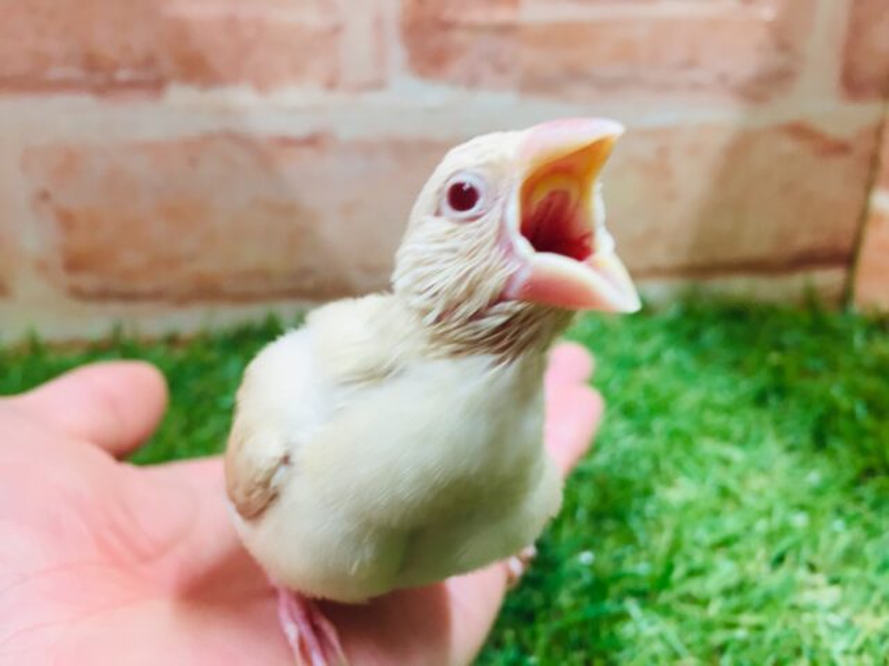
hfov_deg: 61.7
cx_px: 444
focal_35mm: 29
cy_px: 333
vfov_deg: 48.2
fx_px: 745
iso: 64
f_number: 2.2
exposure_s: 1/30
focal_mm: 4.15
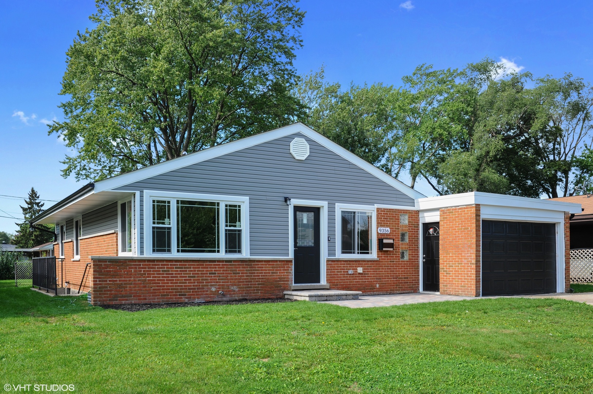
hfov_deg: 58.7
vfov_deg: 41.1
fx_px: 527
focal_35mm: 32
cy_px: 197
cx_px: 296
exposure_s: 1/160
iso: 200
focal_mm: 32
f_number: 8
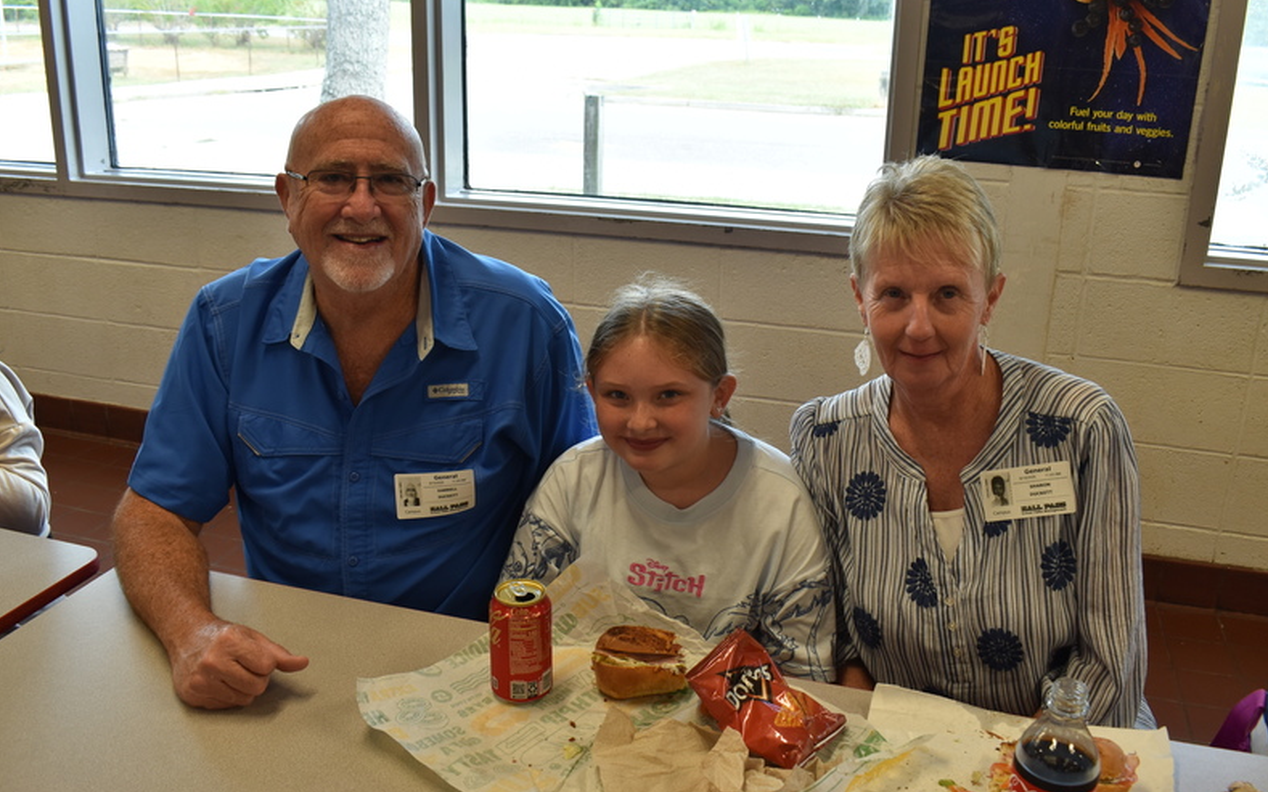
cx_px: 630
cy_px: 381
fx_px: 1071
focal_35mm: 31
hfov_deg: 61.2
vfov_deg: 40.6
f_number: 7.1
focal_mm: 20
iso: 180
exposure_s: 1/30
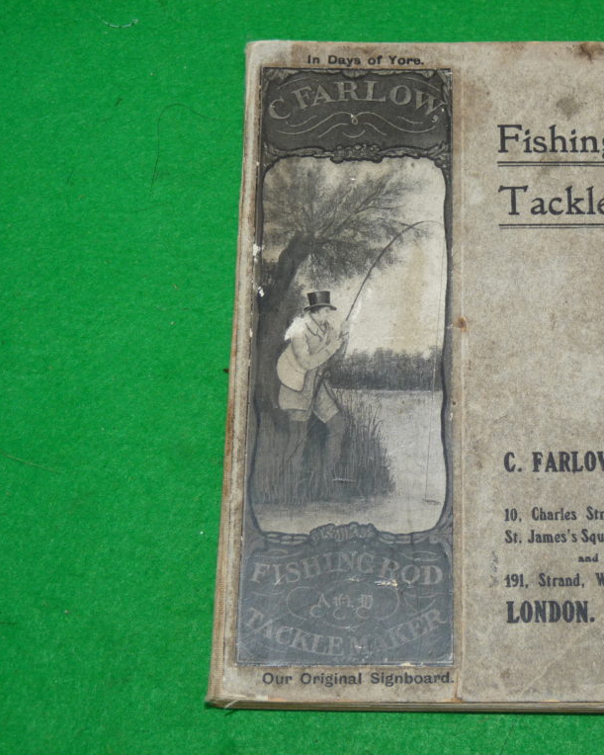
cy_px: 377
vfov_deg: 27.9
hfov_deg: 22.2
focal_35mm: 68
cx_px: 492
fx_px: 1520
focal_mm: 9.2
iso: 100
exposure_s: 1/30
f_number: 3.2
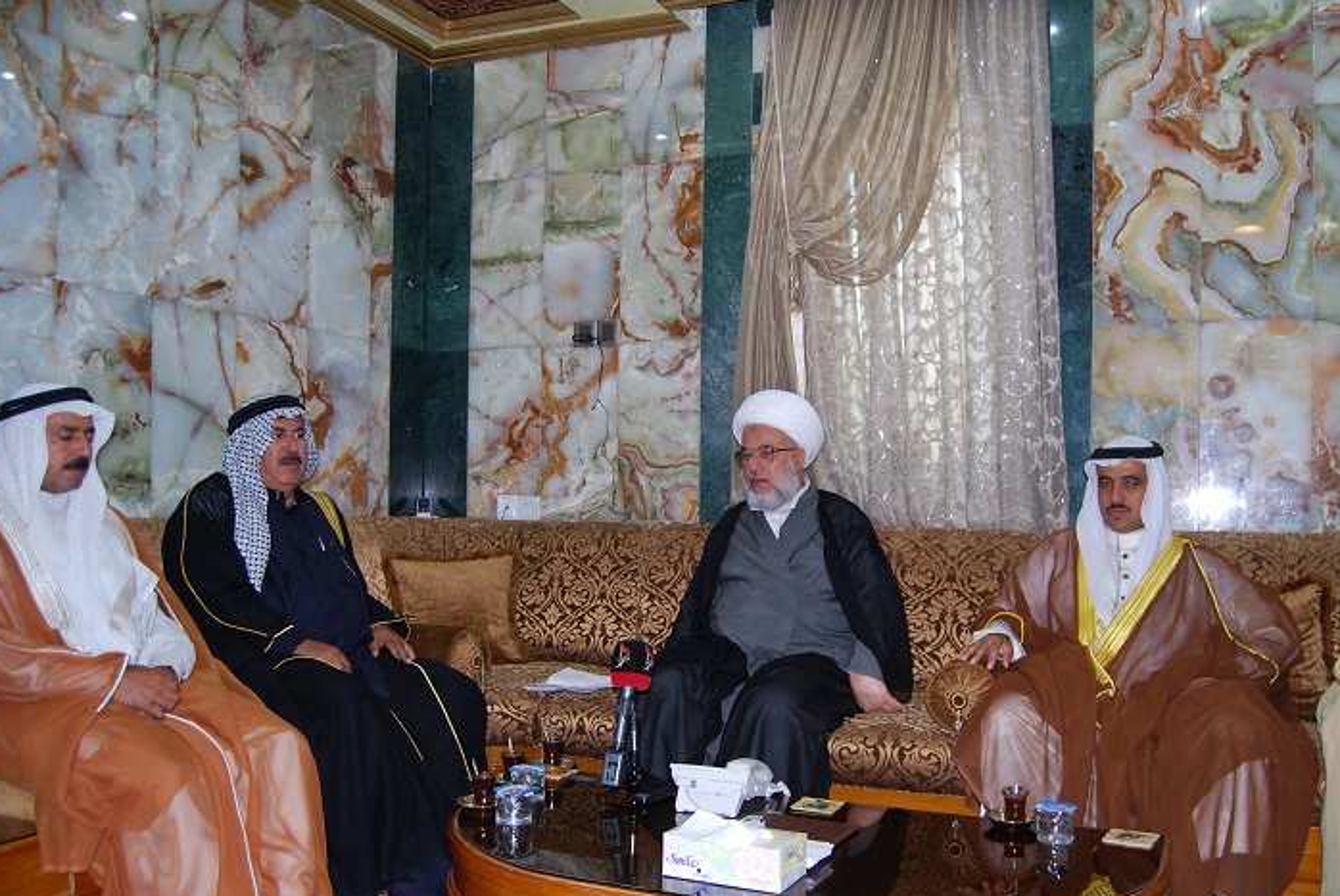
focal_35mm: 30
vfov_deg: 43.6
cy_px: 496
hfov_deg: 61.8
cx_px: 719
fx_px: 1118
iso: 200
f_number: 3.5
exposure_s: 1/60
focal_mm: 18
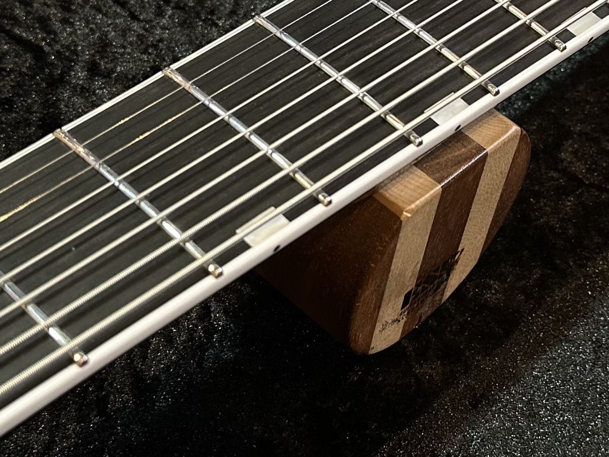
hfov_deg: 31.2
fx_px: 1091
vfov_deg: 23.6
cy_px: 190
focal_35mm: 62
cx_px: 337
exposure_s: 1/60
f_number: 1.78
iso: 200
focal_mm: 6.86
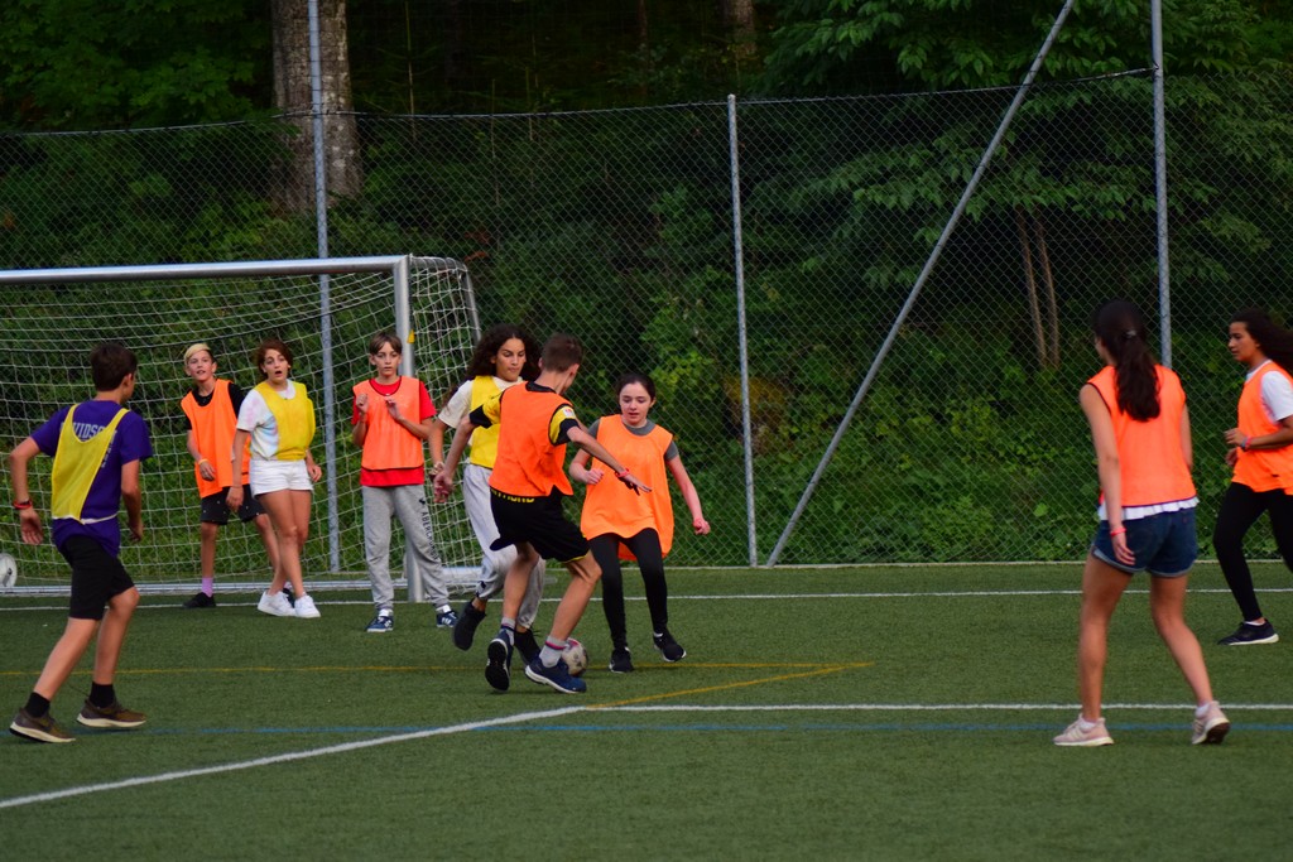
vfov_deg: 8.3
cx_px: 646
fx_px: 5927
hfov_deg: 12.5
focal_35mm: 165
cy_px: 431
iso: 1600
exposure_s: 1/320
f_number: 4
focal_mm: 110
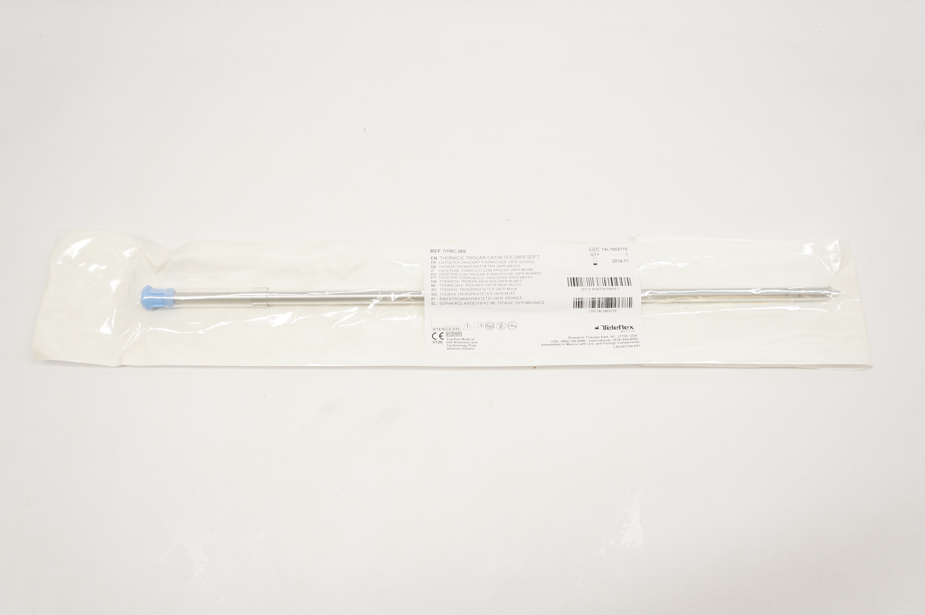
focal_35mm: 30
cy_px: 308
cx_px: 462
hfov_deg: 62.0
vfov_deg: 43.5
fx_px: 770
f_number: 7.1
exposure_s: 1/100
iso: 800
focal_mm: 20
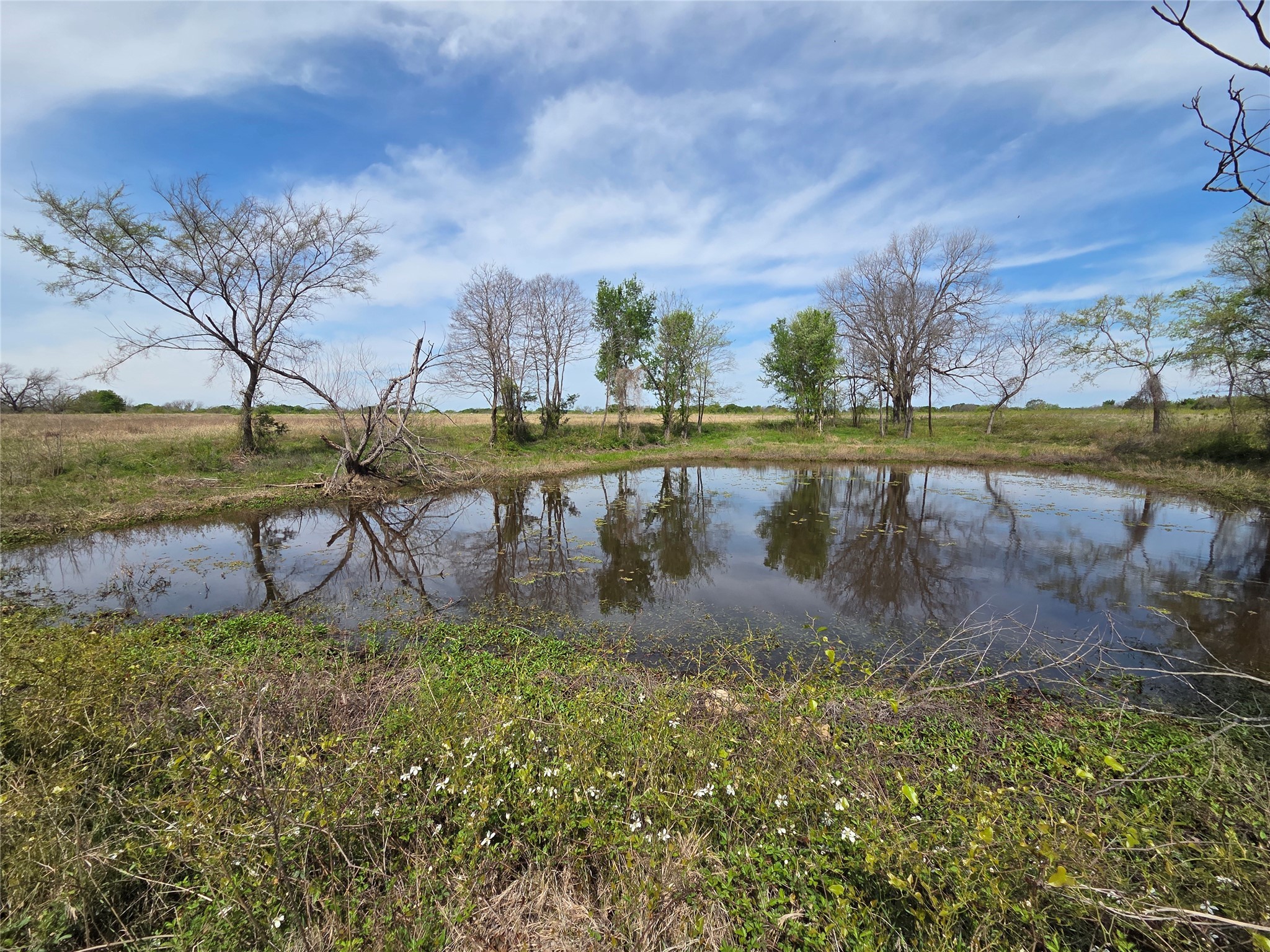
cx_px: 635
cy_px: 476
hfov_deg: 106.2
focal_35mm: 13
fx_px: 477
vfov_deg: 89.9
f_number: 2.2
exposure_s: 1/2752
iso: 50
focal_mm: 2.2
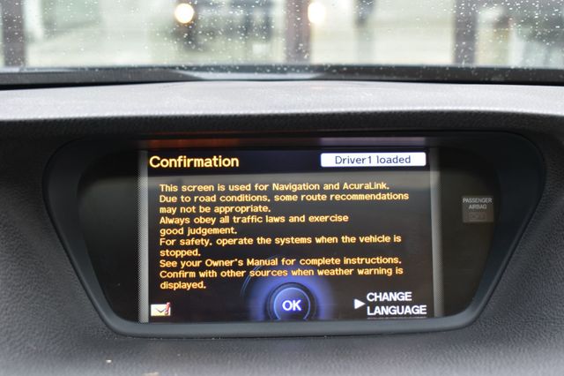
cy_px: 188
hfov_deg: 35.1
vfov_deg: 23.8
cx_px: 282
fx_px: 893
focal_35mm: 57
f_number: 6.3
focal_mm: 38
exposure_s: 1/15
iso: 400
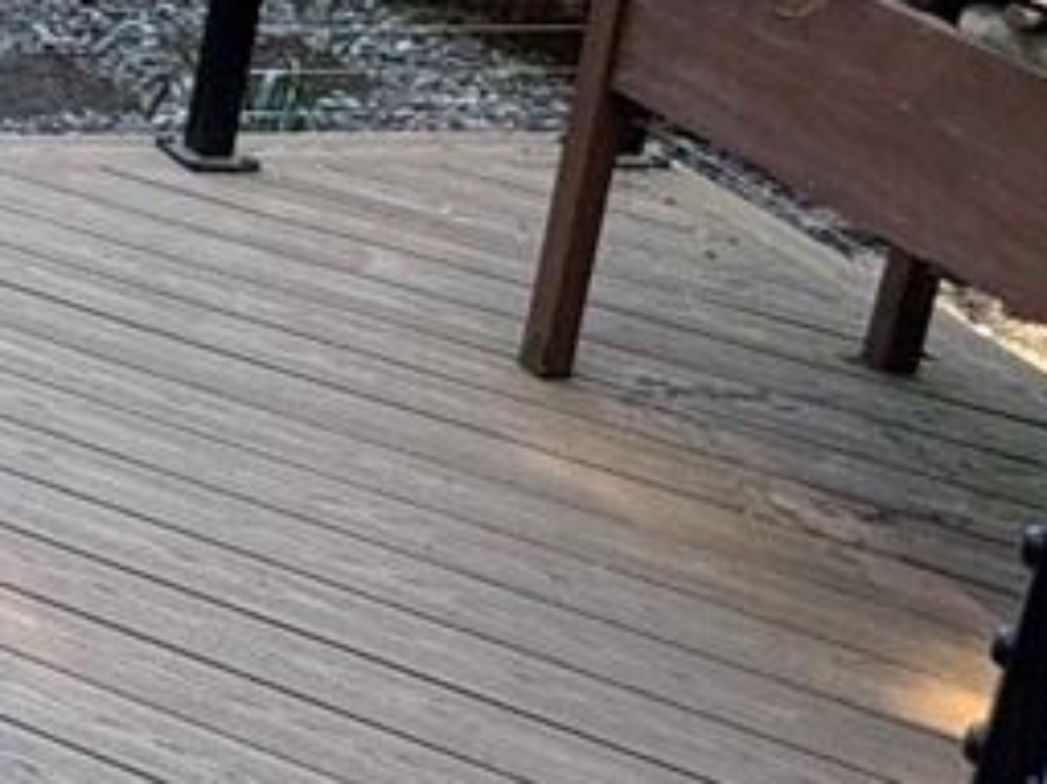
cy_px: -213
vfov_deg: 16.0
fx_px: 2660
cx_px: -1162
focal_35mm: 88
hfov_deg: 16.1
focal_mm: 2.22
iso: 50
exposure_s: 1/99
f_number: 2.2
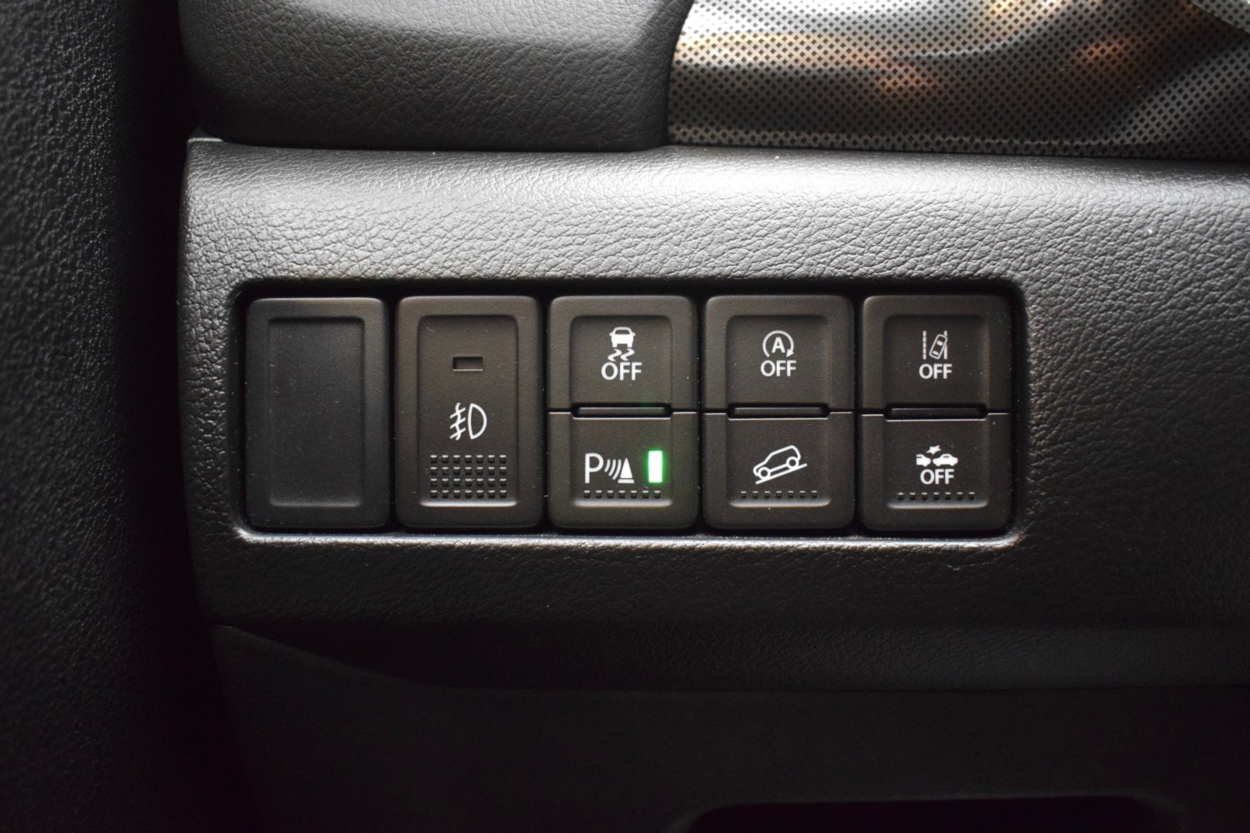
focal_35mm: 33
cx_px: 625
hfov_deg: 57.2
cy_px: 416
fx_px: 1146
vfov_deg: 40.0
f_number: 3.8
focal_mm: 22
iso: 3200
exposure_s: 1/40
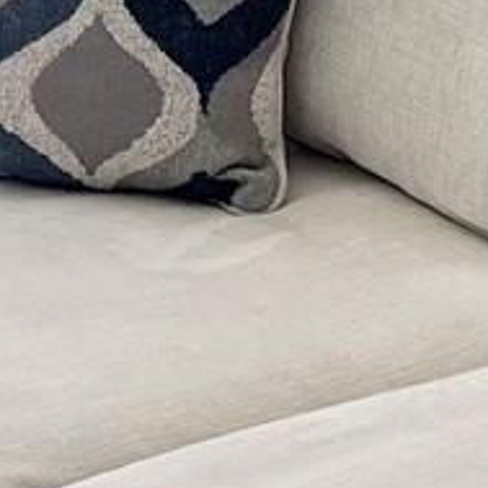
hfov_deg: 7.5
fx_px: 3110
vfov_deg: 8.7
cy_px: -320
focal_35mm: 195
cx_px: 1611
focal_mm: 5.96
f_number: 1.6
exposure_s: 1/675
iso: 50
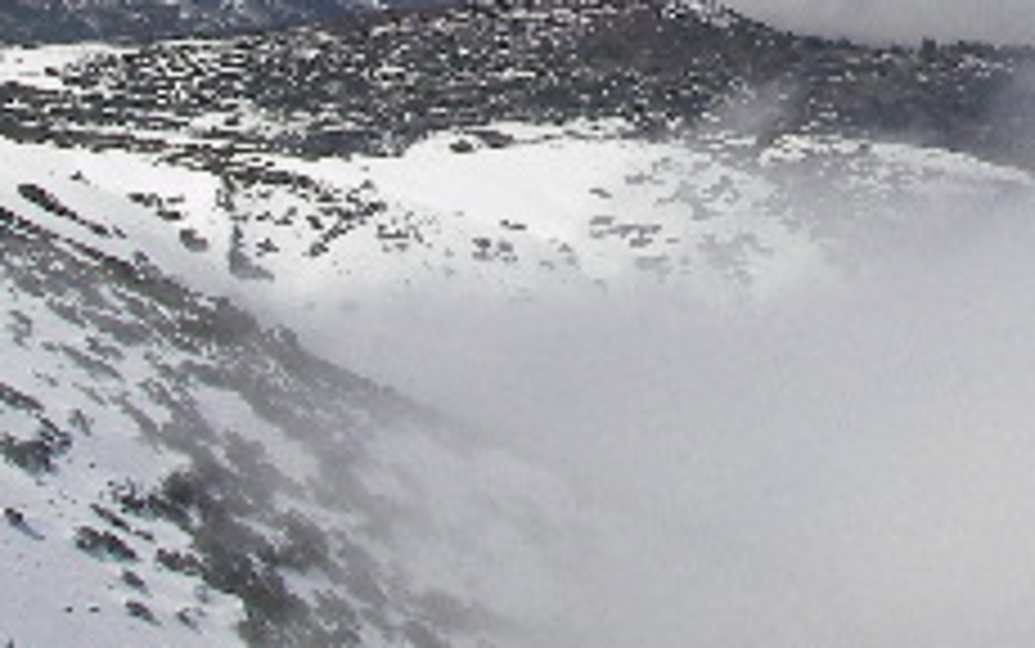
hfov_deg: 18.1
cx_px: 1071
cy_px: -148
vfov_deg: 11.5
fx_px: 3161
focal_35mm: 112
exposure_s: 1/557
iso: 50
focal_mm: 6.3
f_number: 6.6
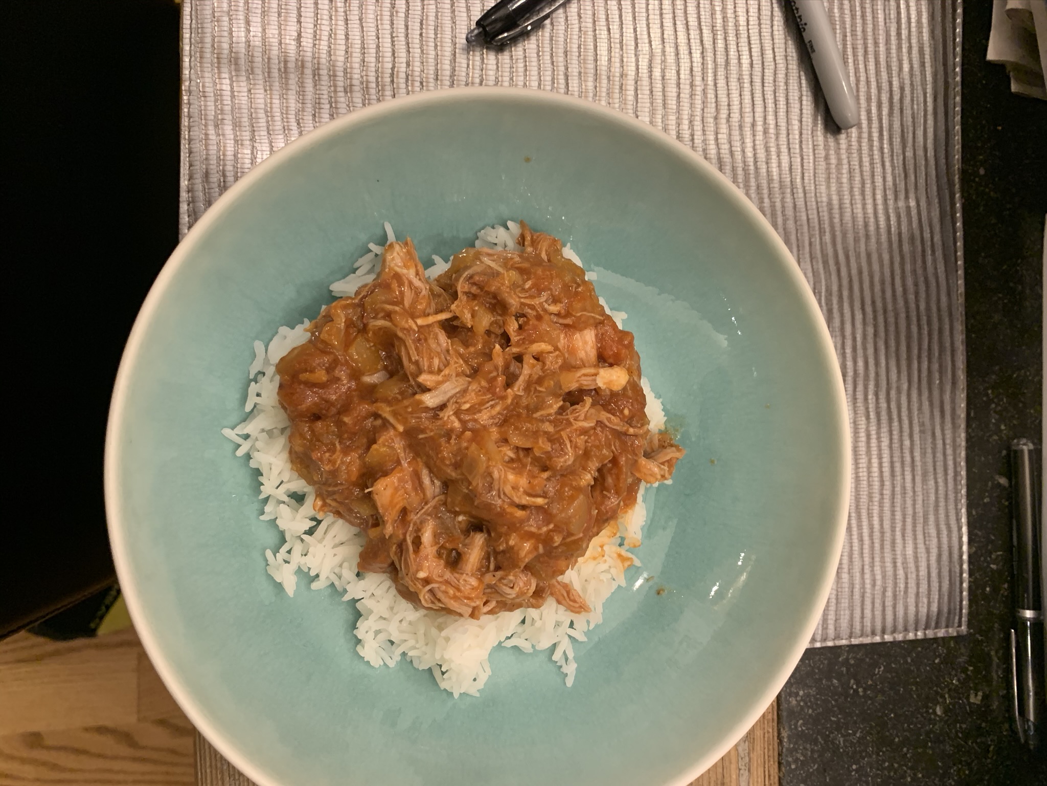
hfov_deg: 67.3
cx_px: 524
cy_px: 393
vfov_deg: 53.1
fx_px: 786
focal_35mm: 26
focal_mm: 4.25
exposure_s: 1/60
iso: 250
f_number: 1.8
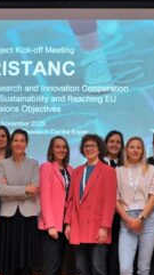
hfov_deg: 17.2
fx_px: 510
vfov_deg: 30.2
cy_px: 140
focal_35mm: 70
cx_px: 81
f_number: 5
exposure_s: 1/80
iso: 1600
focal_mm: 25
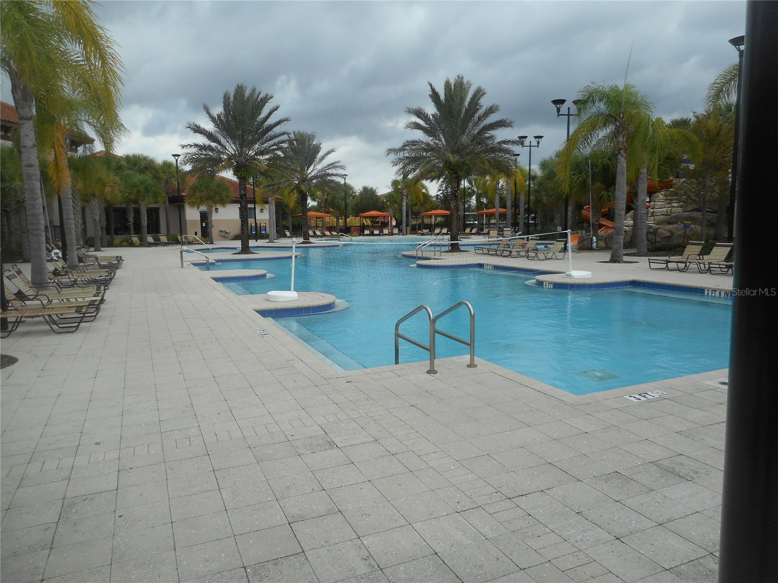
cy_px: 292
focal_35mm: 25
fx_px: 562
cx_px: 389
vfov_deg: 54.9
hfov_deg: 69.4
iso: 80
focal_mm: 4.5
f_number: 3.7
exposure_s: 1/640
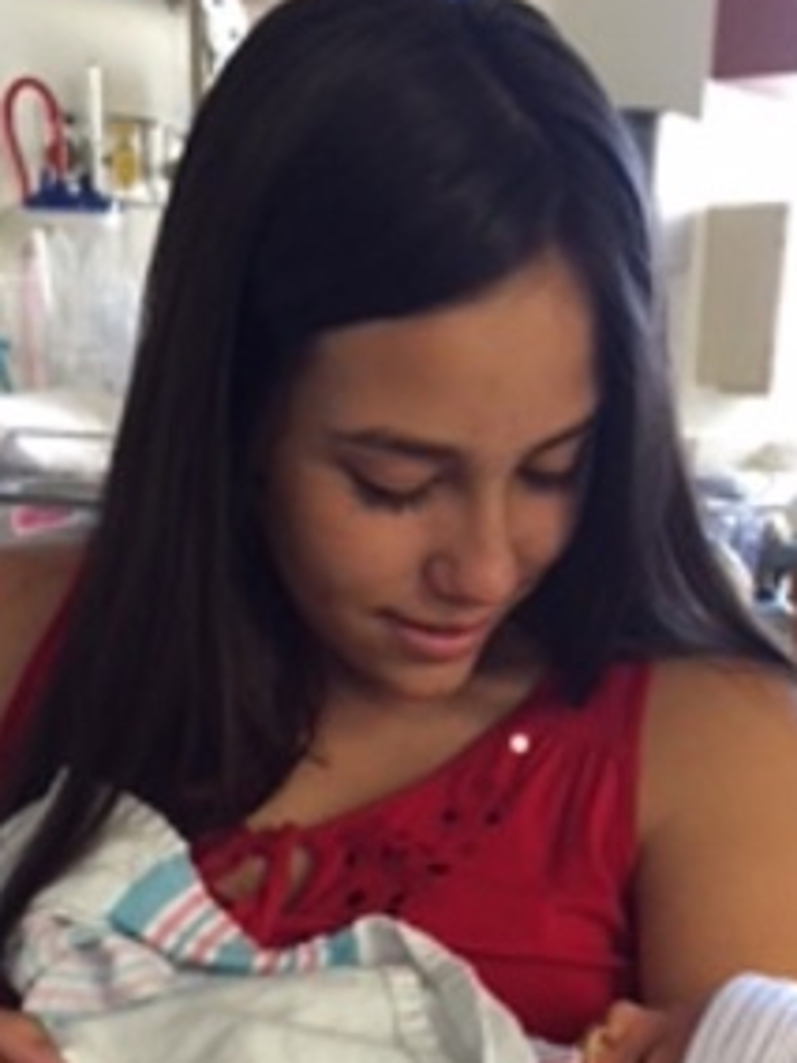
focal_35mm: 49
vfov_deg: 37.6
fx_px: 1504
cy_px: 842
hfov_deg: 29.7
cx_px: 382
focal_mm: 4.15
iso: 250
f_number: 2.2
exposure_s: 1/30
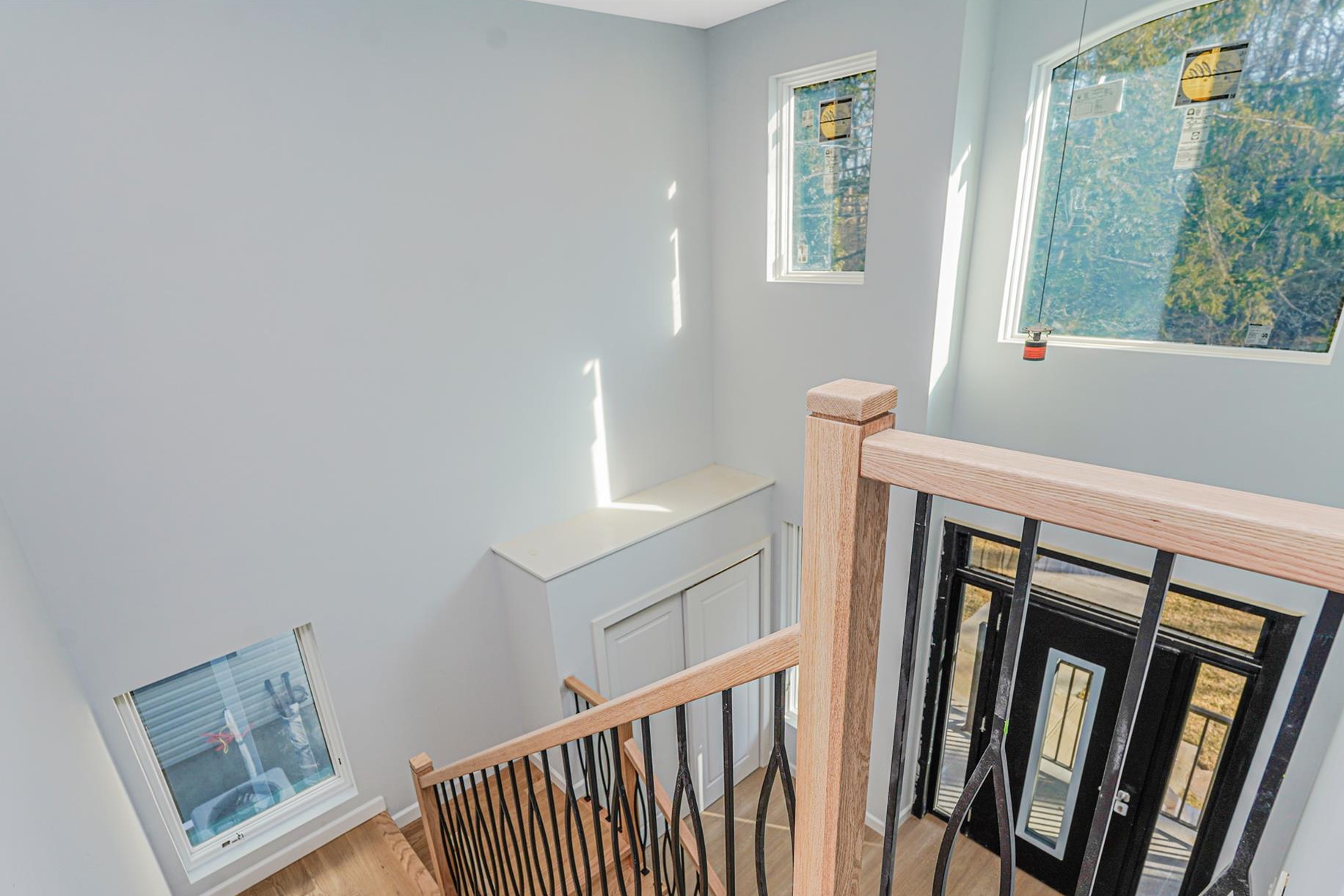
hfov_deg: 86.8
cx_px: 634
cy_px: 498
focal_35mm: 19
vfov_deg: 64.4
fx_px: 709
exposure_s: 1/60
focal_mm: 17
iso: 100
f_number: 5.6
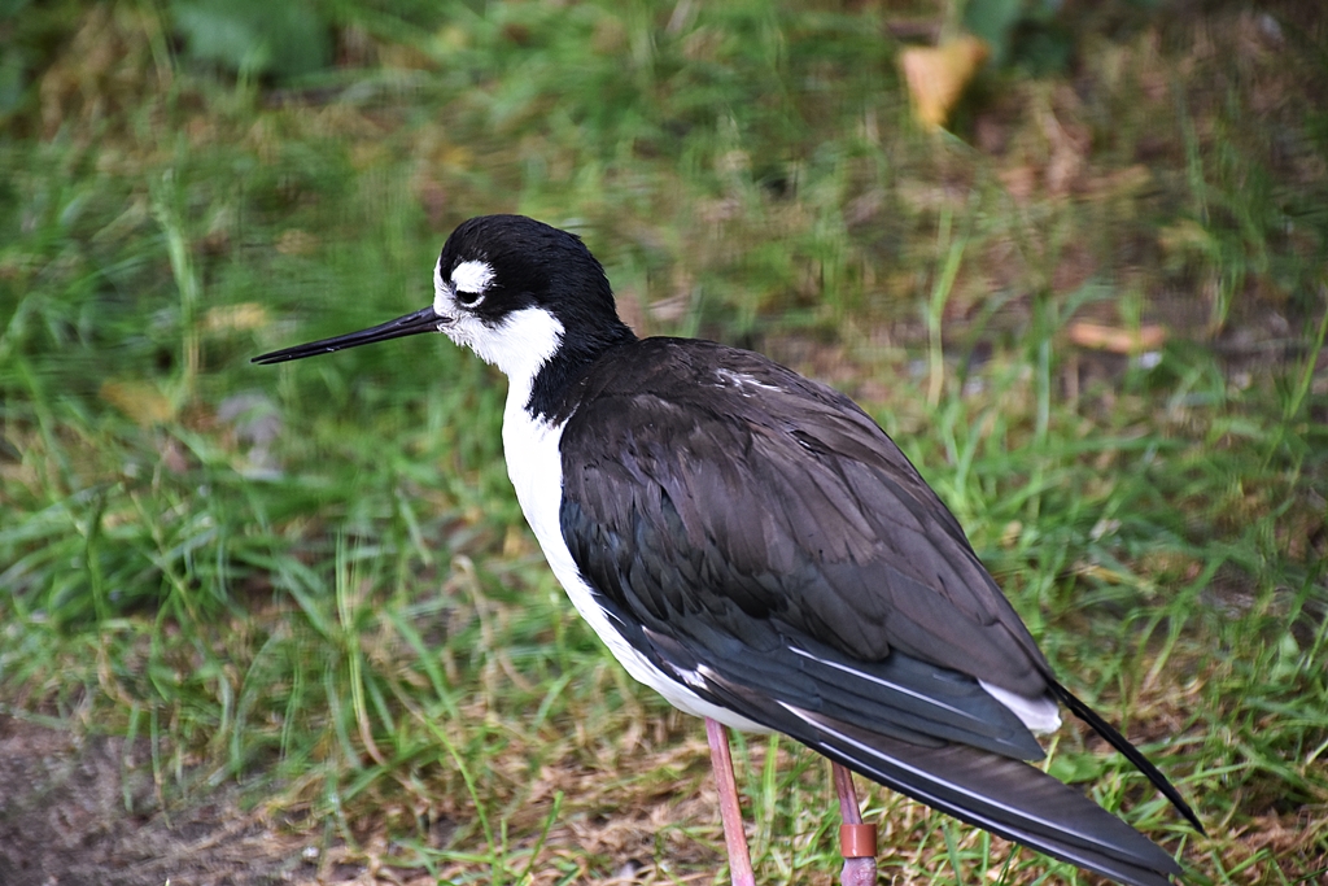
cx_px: 664
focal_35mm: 210
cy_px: 443
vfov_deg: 6.5
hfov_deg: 9.8
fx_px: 7747
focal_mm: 140
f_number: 5.6
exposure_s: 1/160
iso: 800
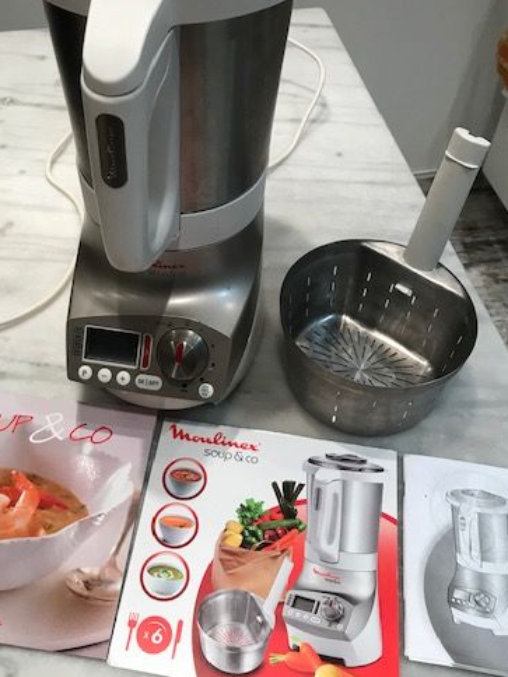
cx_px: 210
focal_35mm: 37
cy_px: 266
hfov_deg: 38.5
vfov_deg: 49.8
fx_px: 724
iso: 25
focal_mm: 3.99
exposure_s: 1/33
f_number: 1.8
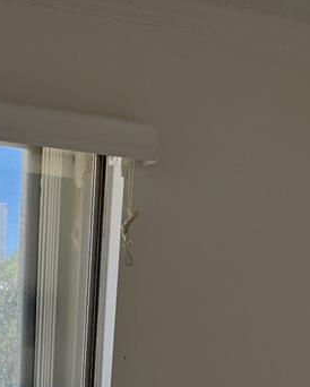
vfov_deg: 19.3
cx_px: 64
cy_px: 550
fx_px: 1020
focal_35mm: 89
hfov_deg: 17.2
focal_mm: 5.1
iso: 40
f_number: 1.6
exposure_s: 1/288
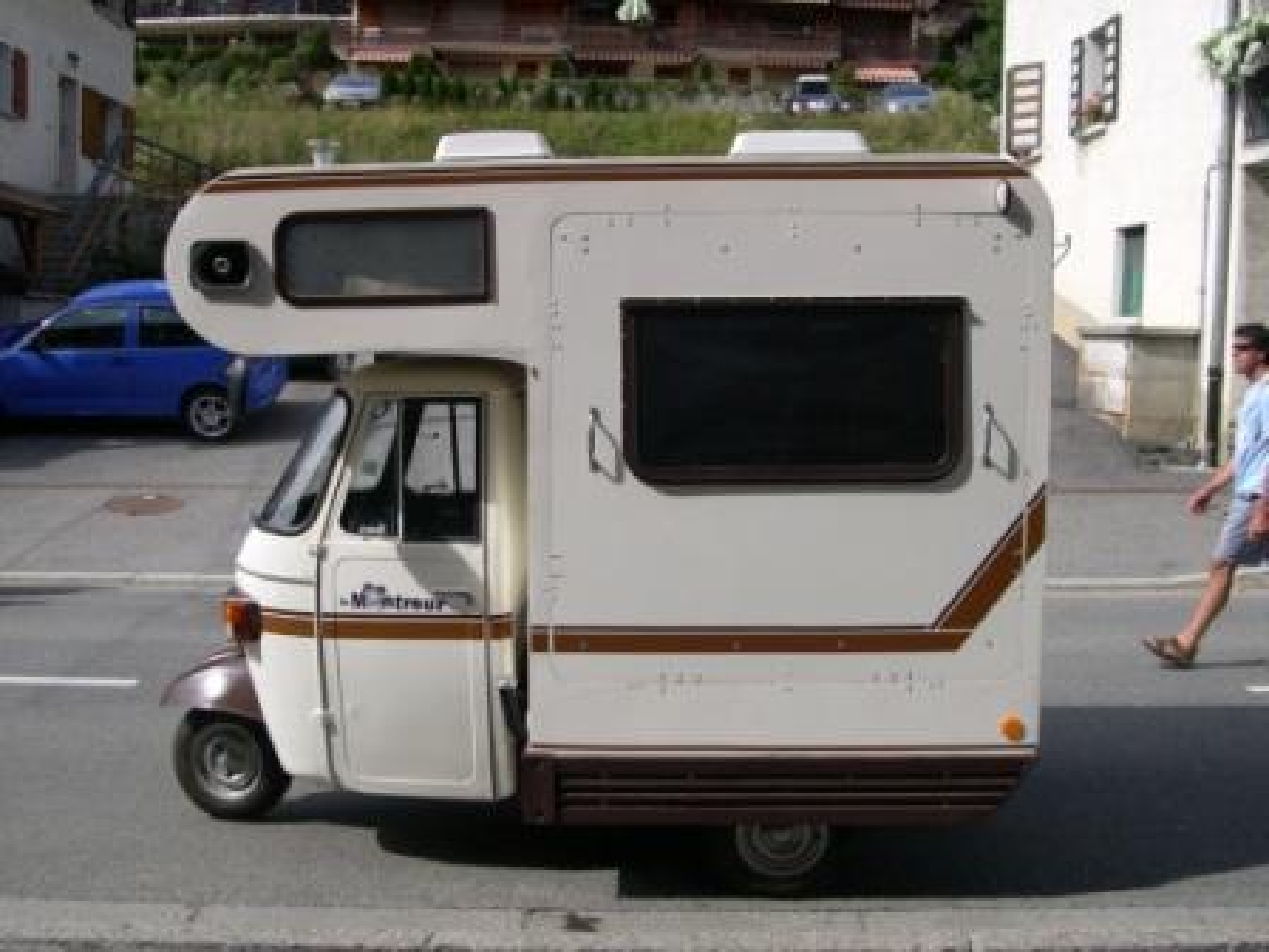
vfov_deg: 37.7
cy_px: 476
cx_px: 634
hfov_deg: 49.0
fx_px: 1393
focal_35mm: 38
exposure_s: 1/142
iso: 100
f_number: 7.6
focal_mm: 8
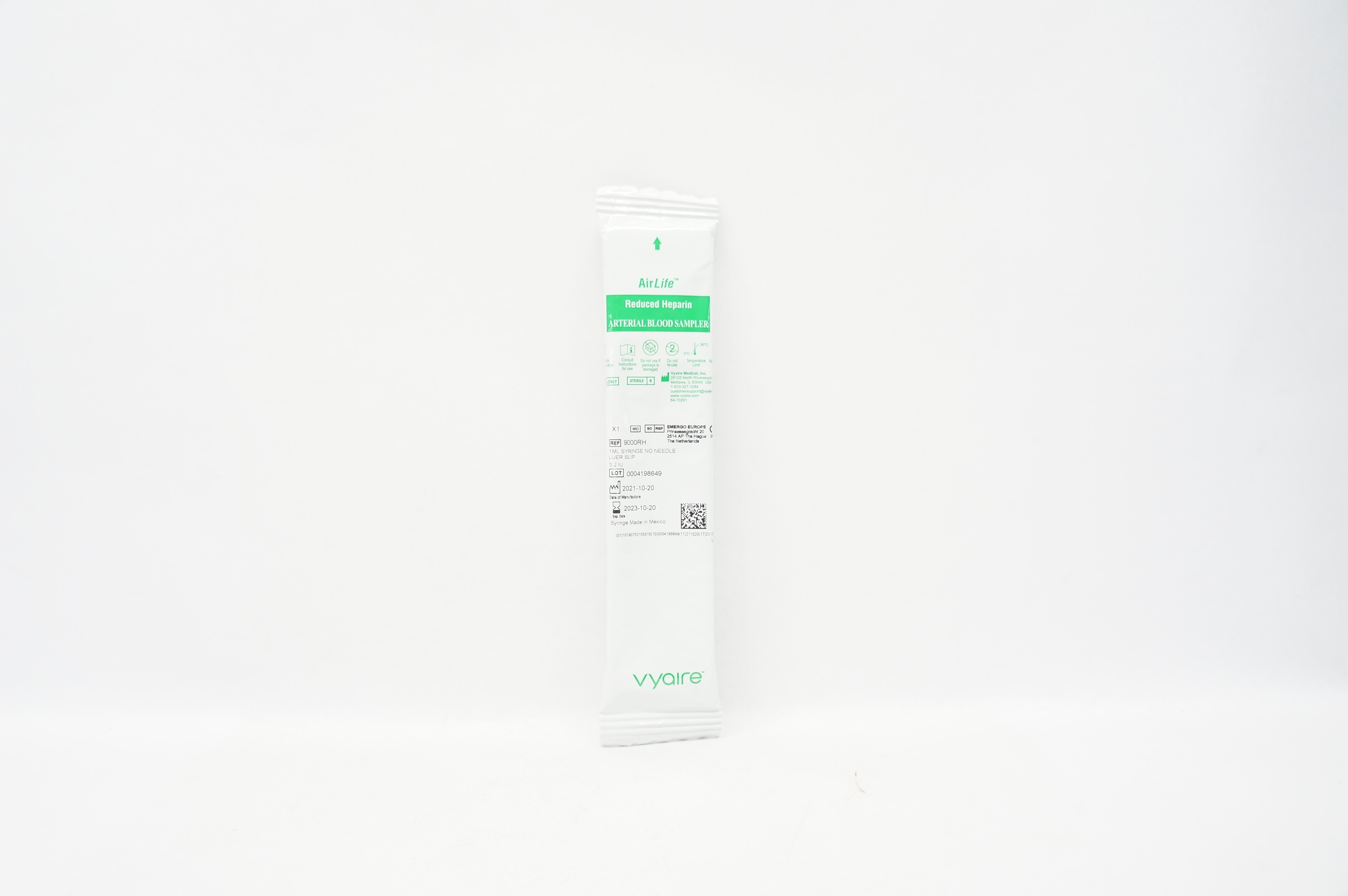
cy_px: 448
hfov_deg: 67.4
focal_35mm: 27
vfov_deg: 47.8
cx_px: 674
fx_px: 1010
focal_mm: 18
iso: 400
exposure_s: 1/80
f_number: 3.5
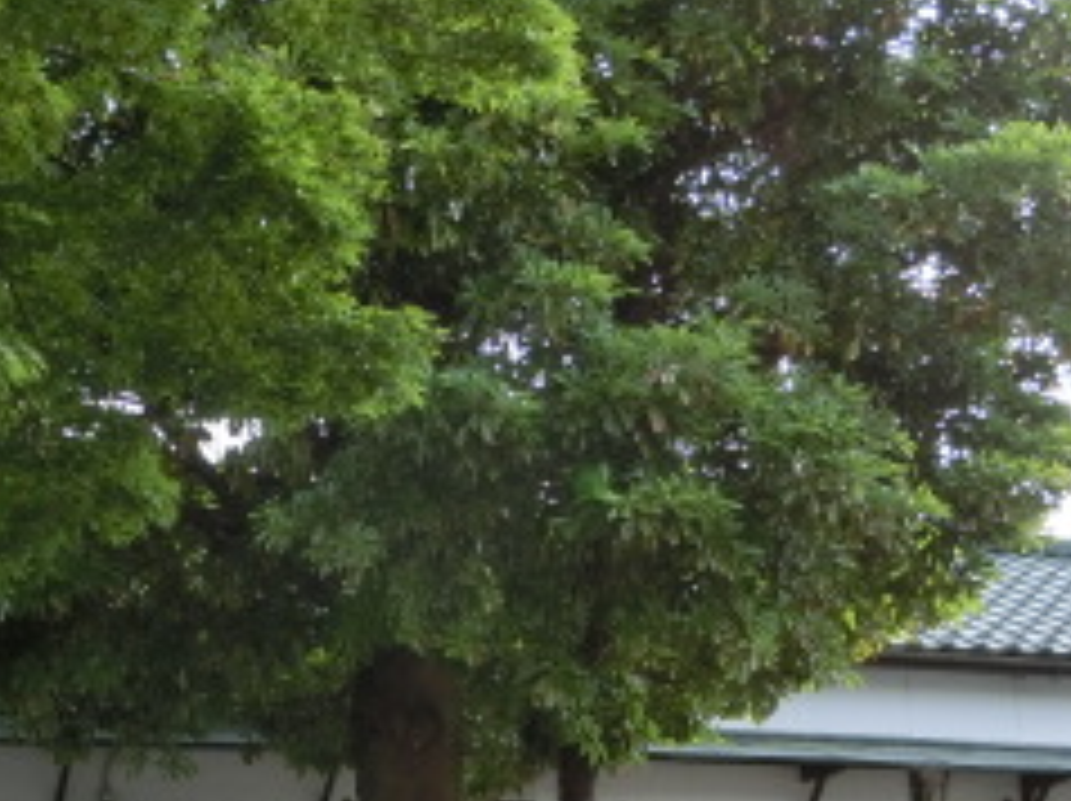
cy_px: 693
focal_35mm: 78
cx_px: 198
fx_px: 2411
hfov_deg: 24.6
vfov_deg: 18.6
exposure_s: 1/160
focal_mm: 5.2
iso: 80
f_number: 3.7
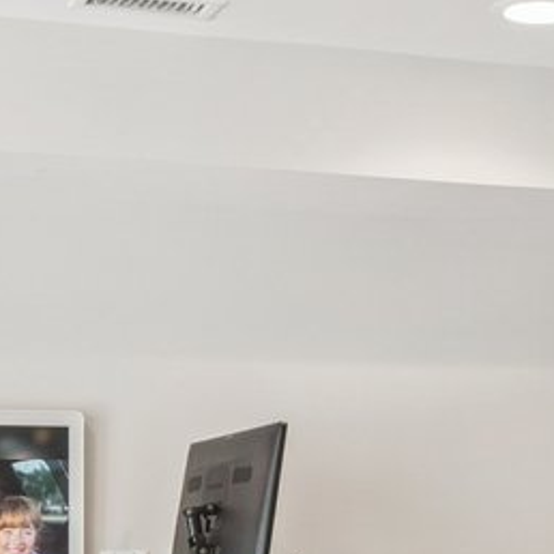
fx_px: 1738
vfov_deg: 17.7
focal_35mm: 96
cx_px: 292
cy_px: 539
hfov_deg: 18.1
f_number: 8
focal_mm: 12
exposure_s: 1/10
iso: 200
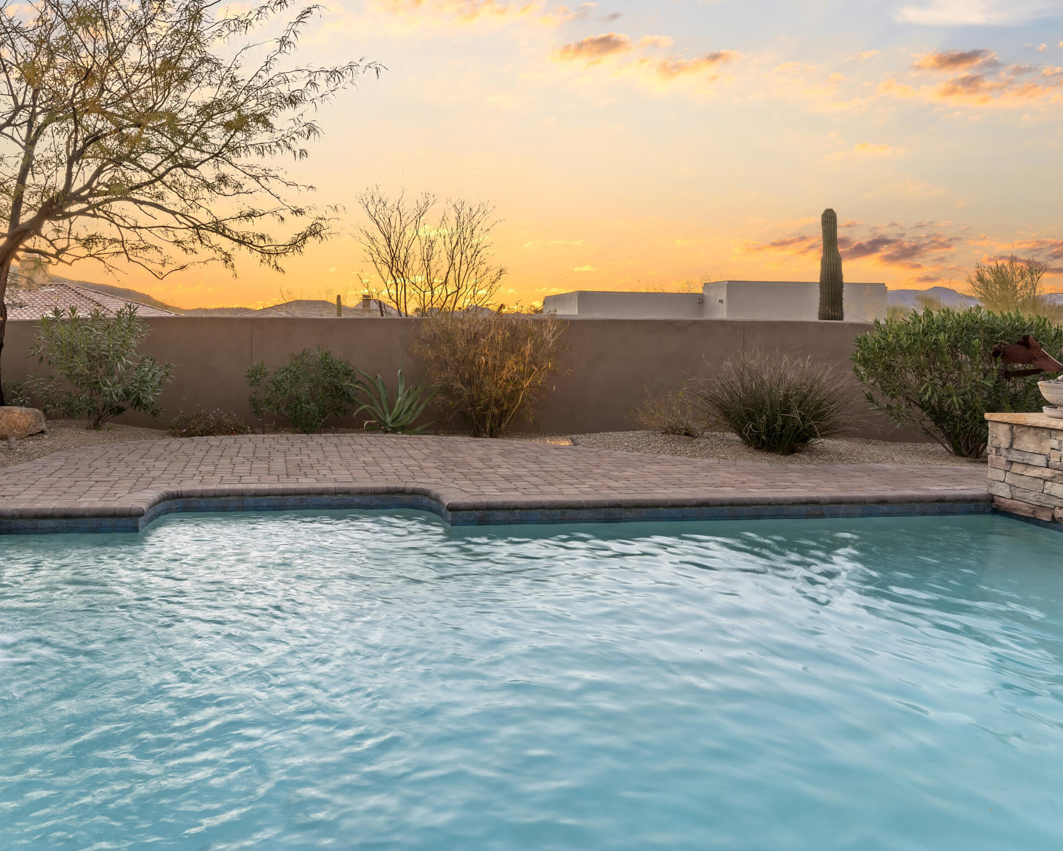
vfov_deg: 56.0
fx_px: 786
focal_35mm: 25
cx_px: 391
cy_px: 313
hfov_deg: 66.9
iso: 800
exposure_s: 1/8
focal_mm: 17
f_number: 8
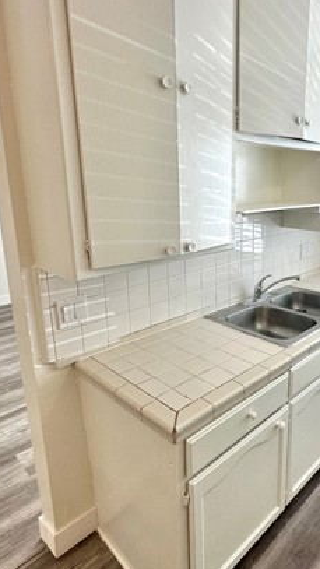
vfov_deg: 76.2
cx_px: 232
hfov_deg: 46.3
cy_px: 263
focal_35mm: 24
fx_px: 362
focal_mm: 2.22
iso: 80
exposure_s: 1/120
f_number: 2.2
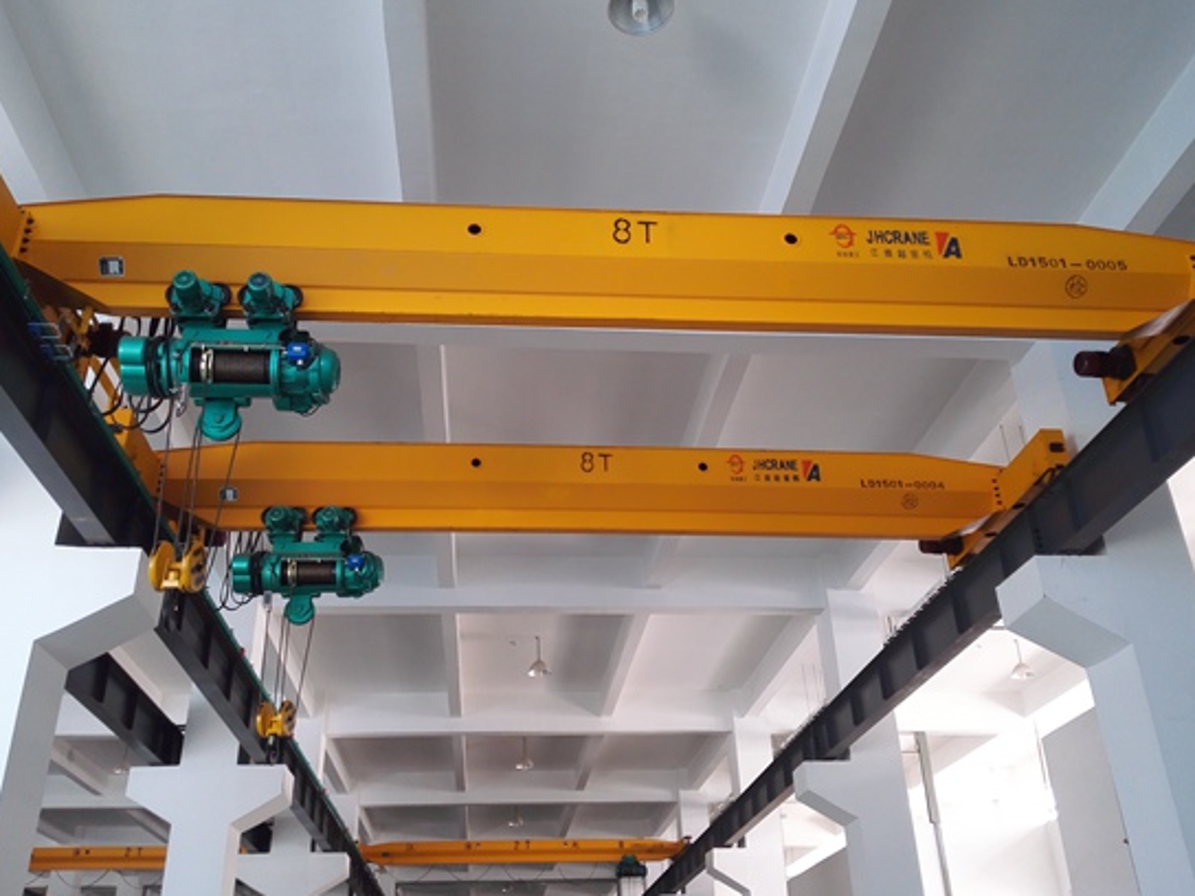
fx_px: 1105
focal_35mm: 32
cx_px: 578
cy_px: 417
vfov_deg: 44.1
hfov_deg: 56.8
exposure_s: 1/100
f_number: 2
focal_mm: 3.8
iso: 160
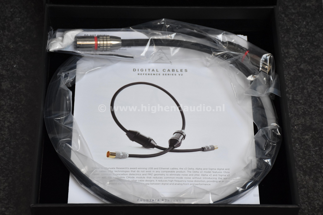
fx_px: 807
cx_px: 162
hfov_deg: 22.6
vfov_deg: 15.2
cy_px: 108
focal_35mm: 90
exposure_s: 1/60
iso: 1100
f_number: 5
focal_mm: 60
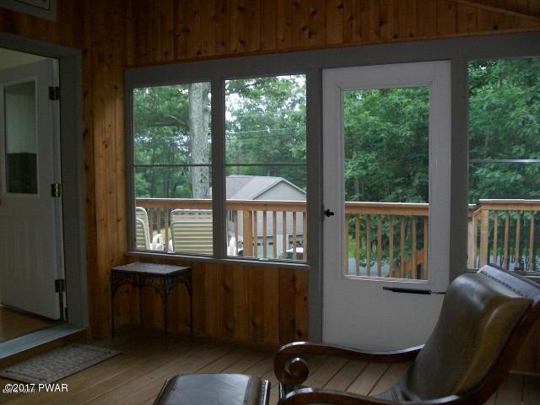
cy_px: 202
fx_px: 562
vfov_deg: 39.7
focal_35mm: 36
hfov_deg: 51.4
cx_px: 270
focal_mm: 6
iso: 160
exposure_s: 1/60
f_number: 2.7
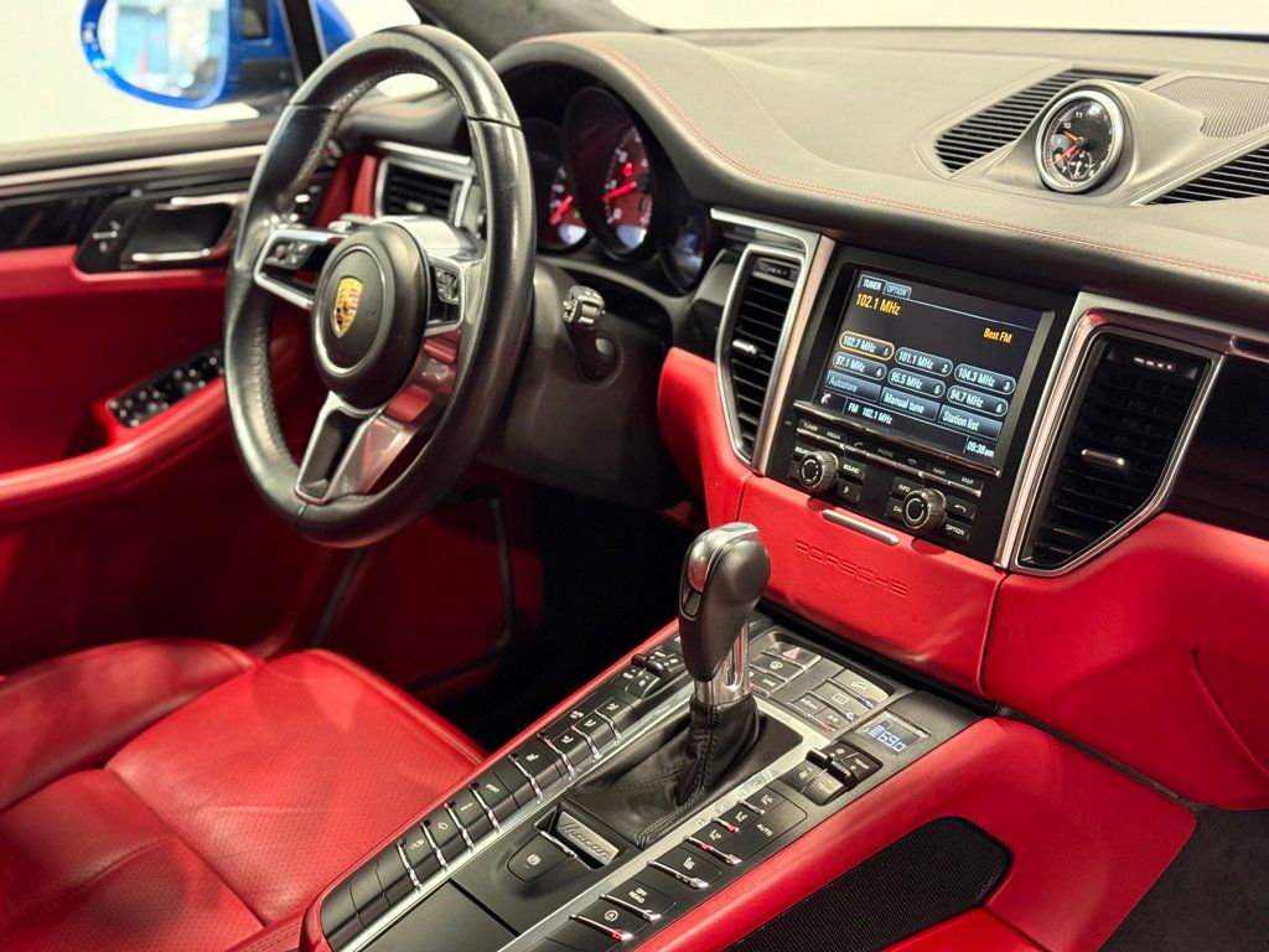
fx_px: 1760
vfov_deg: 30.3
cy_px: 476
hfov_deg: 39.7
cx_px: 634
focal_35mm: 48
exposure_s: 1/40
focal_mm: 6.76
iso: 250
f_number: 1.78
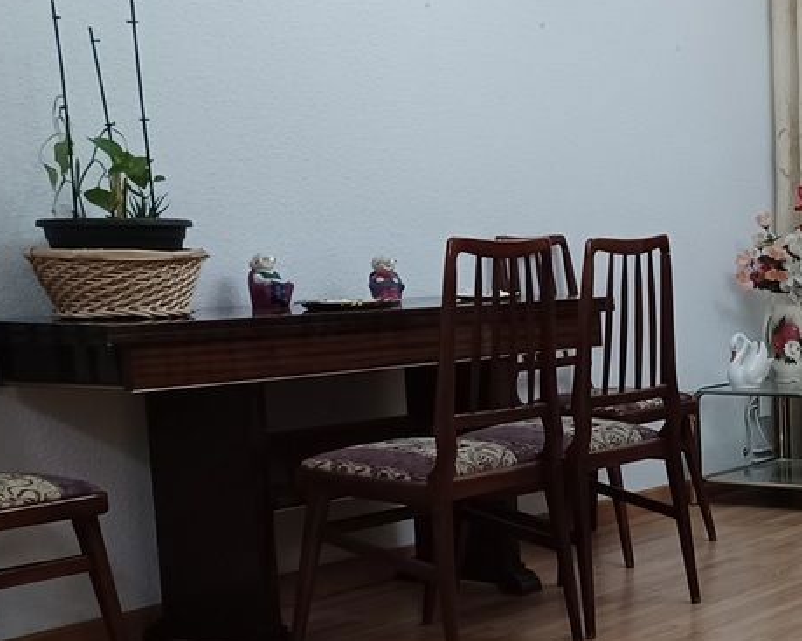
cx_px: 984
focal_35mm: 68
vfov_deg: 22.3
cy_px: 454
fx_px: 1614
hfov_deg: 24.9
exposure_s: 1/25
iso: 400
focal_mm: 4.6
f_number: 1.8
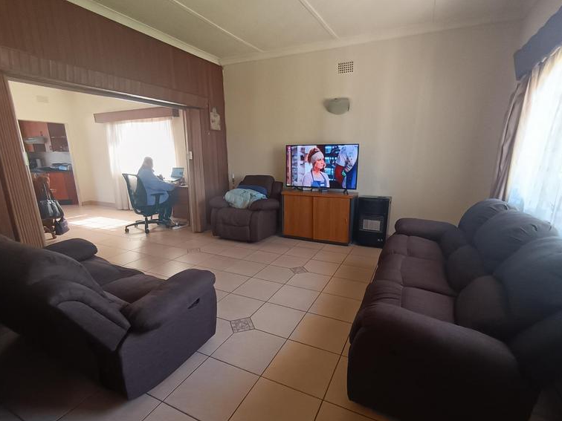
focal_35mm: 18
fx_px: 292
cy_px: 222
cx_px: 282
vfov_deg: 71.5
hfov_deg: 87.8
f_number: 2.2
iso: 535
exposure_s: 1/50
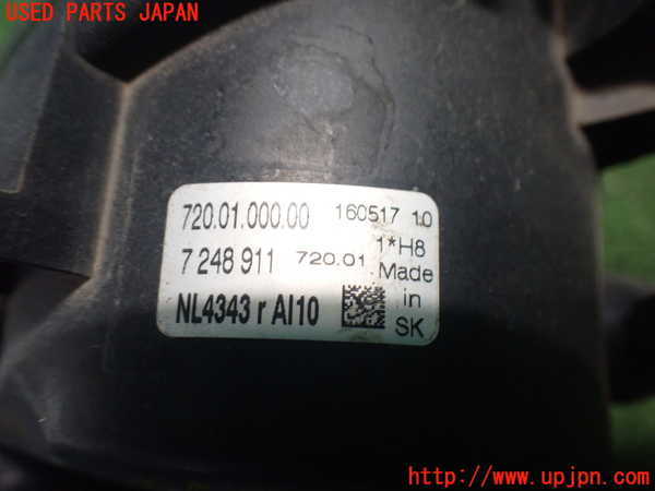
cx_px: 328
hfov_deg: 60.0
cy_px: 246
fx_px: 568
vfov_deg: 46.8
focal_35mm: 30
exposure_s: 1/60
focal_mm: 5.4
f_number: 2.3
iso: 800
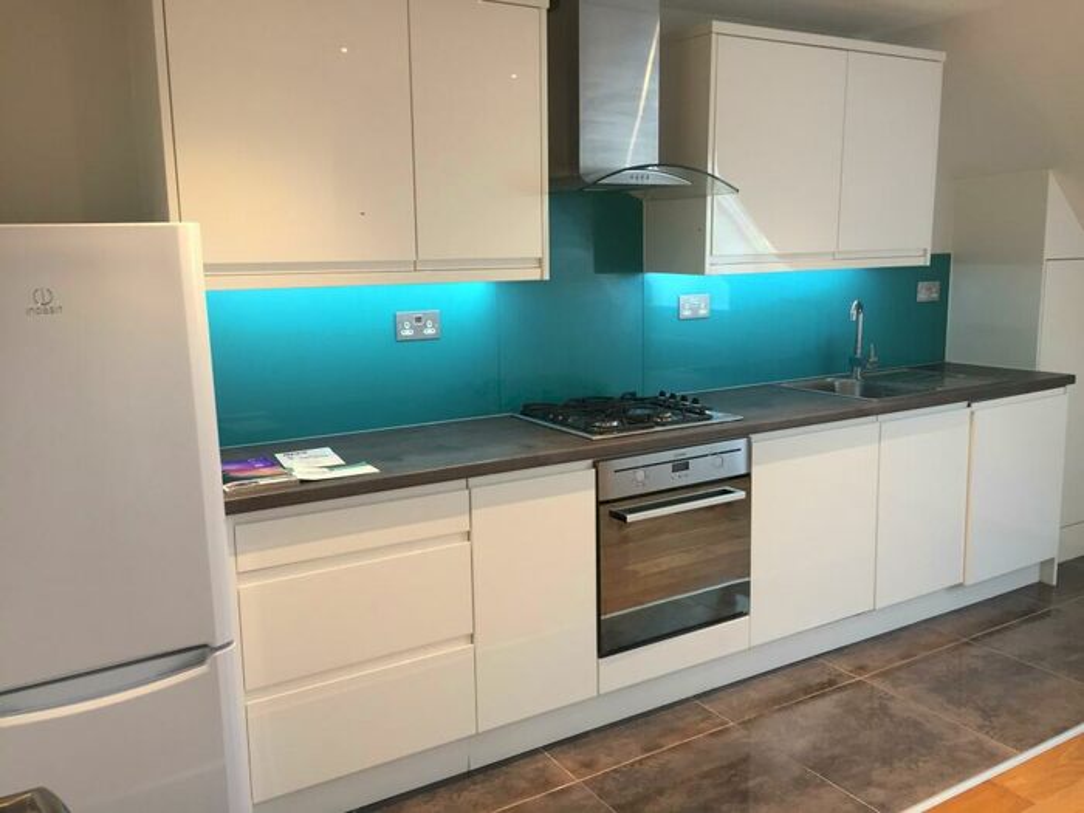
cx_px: 542
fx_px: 908
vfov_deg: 48.2
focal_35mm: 29
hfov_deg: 61.7
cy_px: 406
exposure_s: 1/33
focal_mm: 4.15
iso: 100
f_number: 2.2
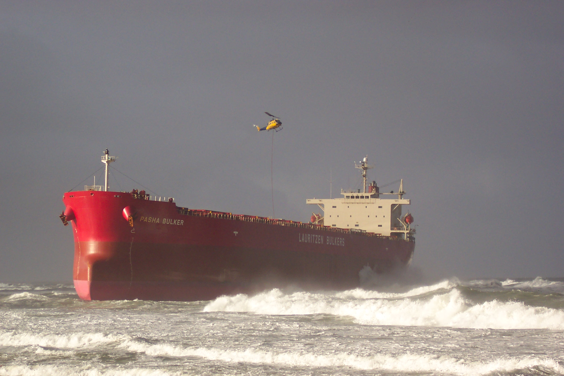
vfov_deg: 12.0
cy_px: 188
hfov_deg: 17.9
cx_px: 282
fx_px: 1786
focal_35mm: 114
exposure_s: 1/500
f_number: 4.8
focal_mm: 24
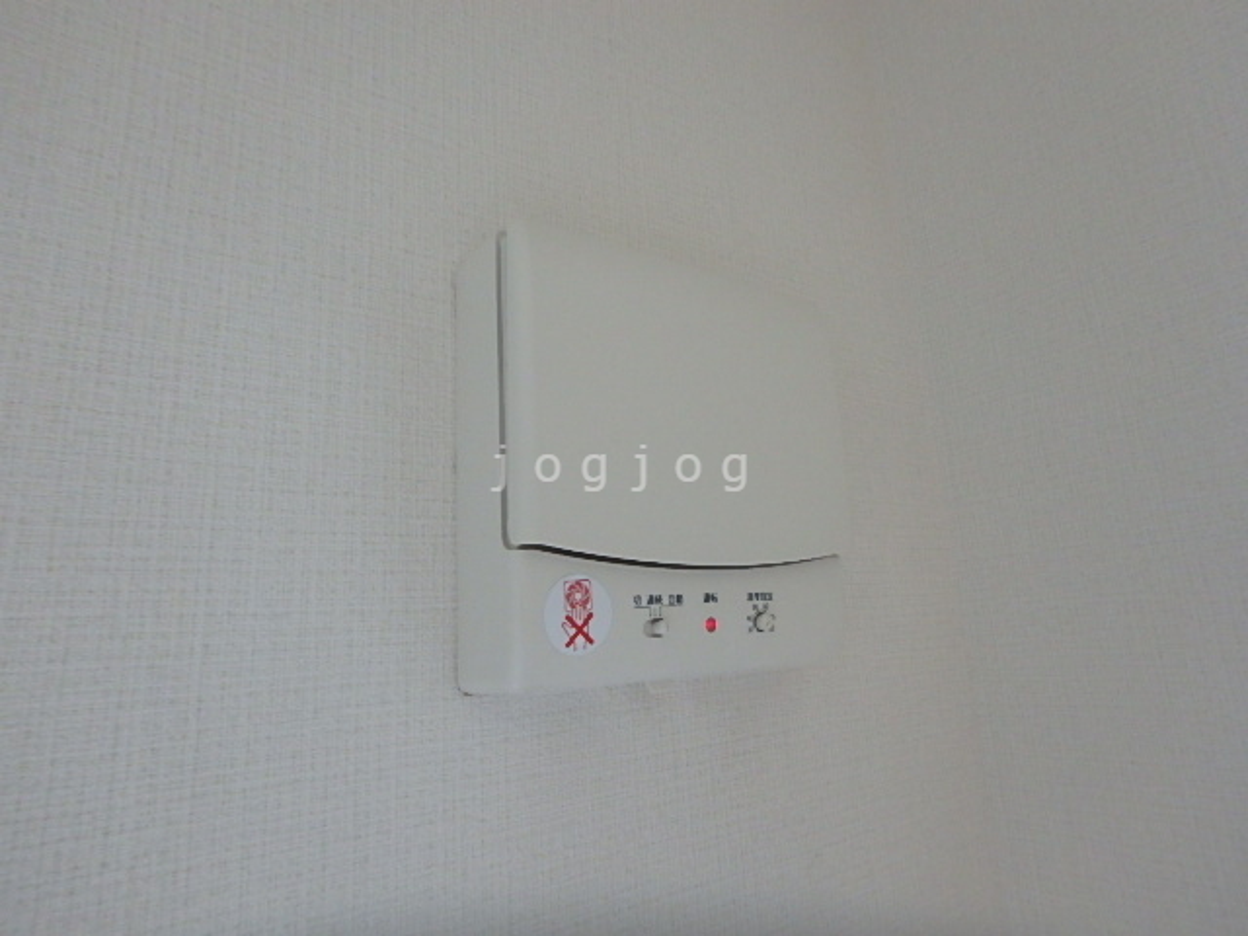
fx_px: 757
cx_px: 624
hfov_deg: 79.0
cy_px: 468
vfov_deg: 63.4
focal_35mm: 21
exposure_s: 1/30
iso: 500
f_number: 3.5
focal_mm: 3.7
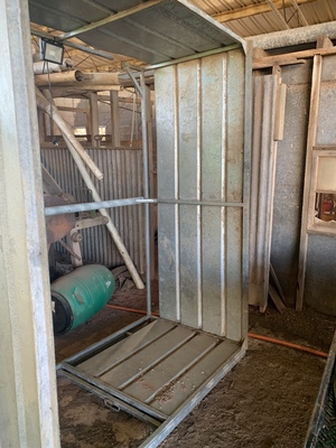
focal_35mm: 26
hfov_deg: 53.1
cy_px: 224
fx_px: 336
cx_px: 168
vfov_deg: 67.3
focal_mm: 4.25
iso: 100
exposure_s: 1/60
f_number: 1.8
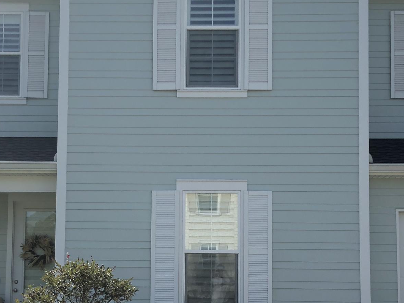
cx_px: 191
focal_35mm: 71
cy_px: 202
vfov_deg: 20.6
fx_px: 829
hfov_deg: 27.4
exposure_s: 1/2000
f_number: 1.8
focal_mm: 3.99
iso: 20
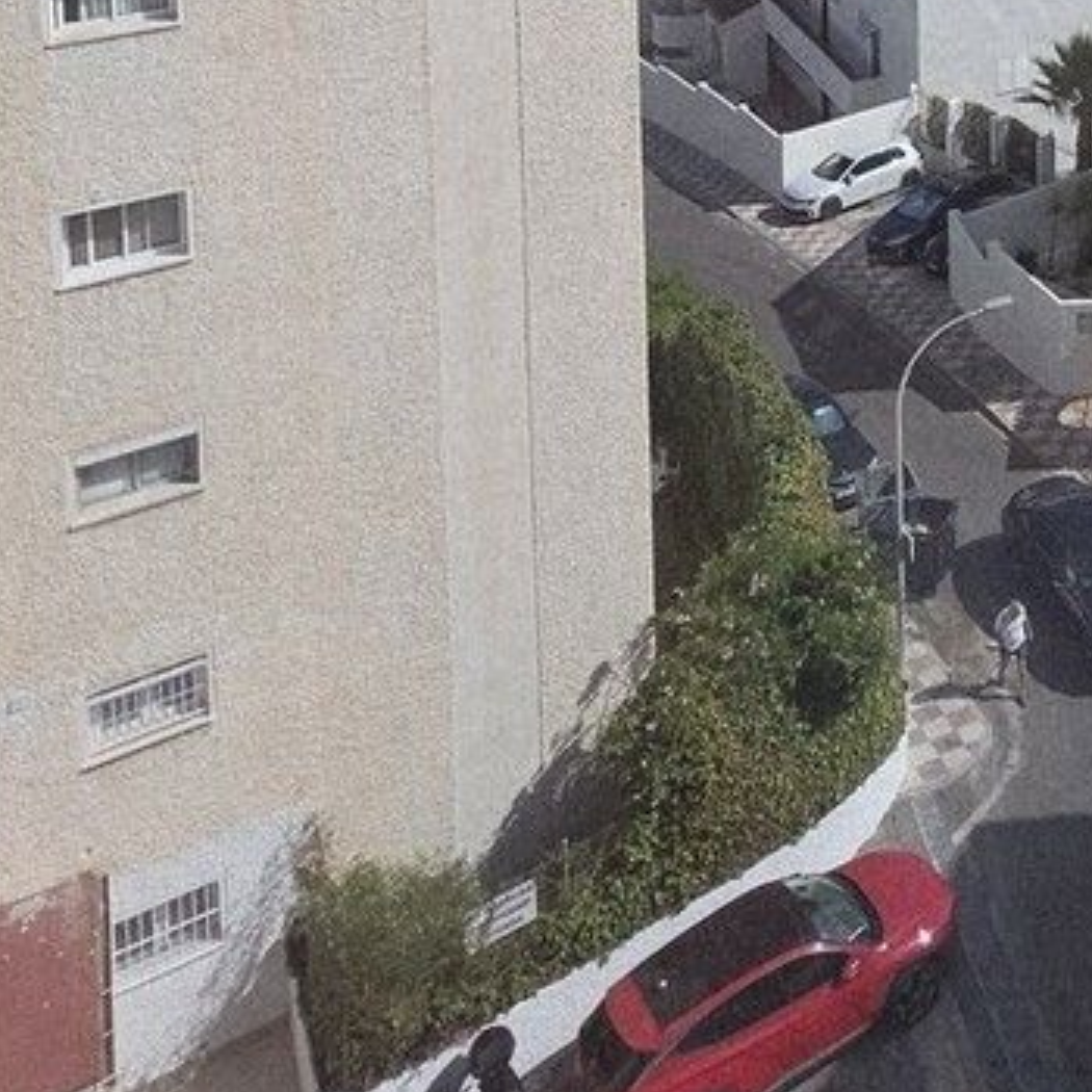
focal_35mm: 42
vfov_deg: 30.1
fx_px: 1499
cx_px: 1260
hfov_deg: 33.6
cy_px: -390
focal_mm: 2.2
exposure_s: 1/1142
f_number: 1.9
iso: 20
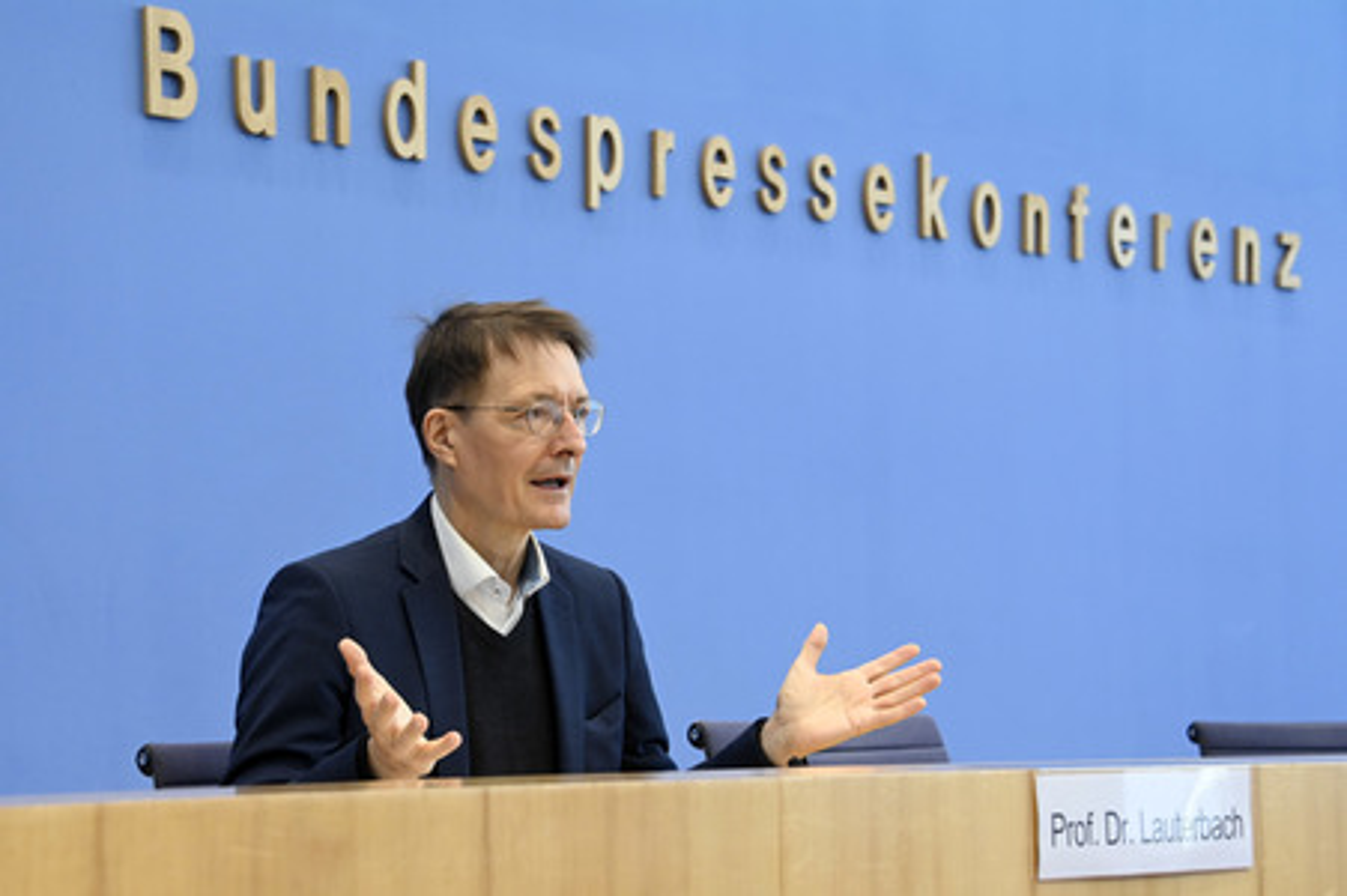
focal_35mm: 68
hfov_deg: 29.7
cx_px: 674
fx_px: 2542
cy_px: 448
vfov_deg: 20.0
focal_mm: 68
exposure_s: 1/400
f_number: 5.6
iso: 3200
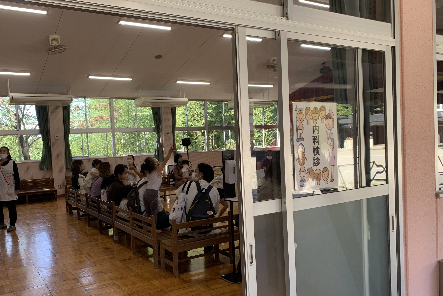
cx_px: 201
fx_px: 381
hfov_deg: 60.2
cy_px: 167
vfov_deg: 42.2
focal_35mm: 31
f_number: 1.8
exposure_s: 1/121
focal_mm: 4.25
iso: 40
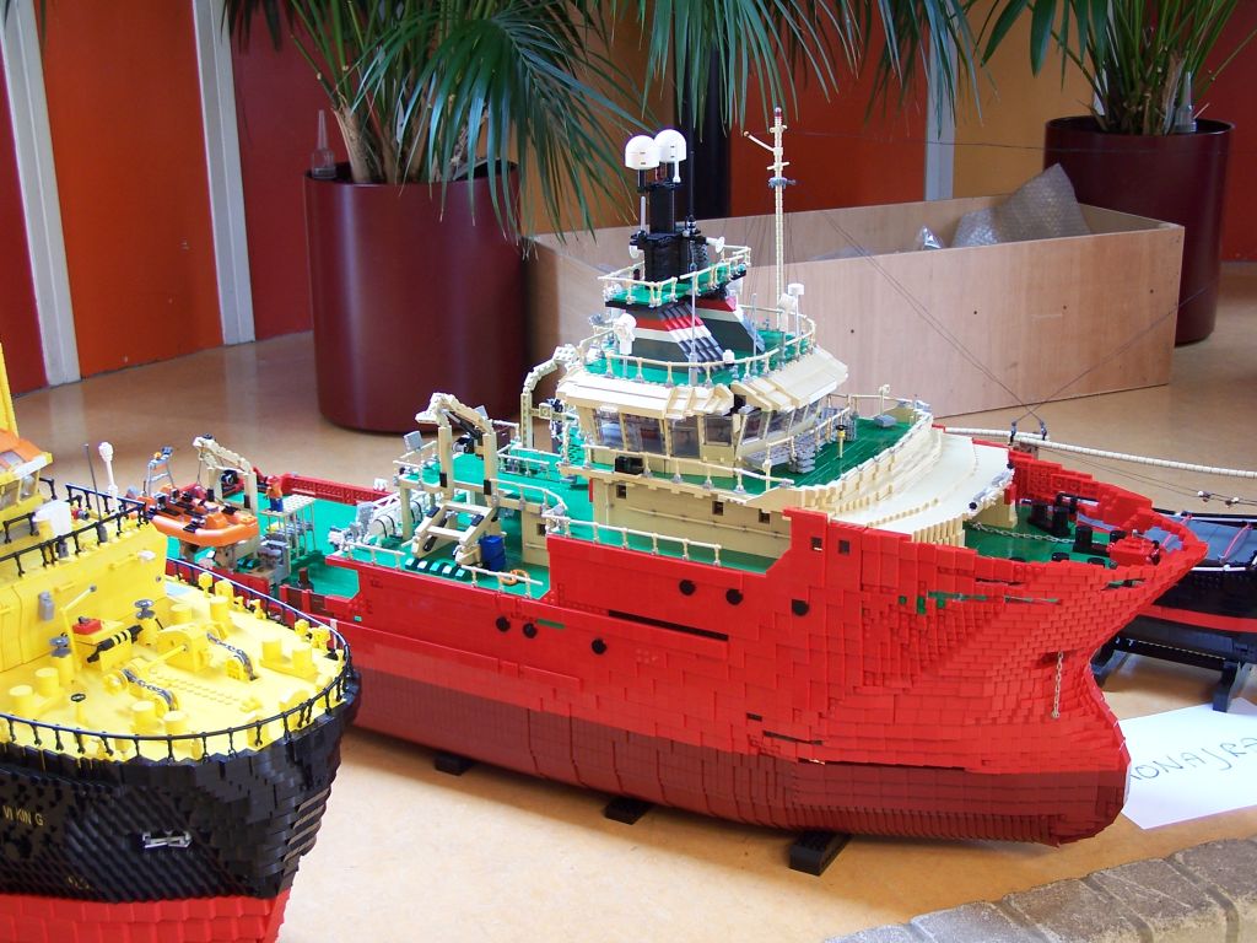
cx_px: 628
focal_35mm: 43
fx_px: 1561
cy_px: 472
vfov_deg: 33.6
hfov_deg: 43.9
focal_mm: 7.1
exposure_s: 1/4
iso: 80
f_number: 2.9
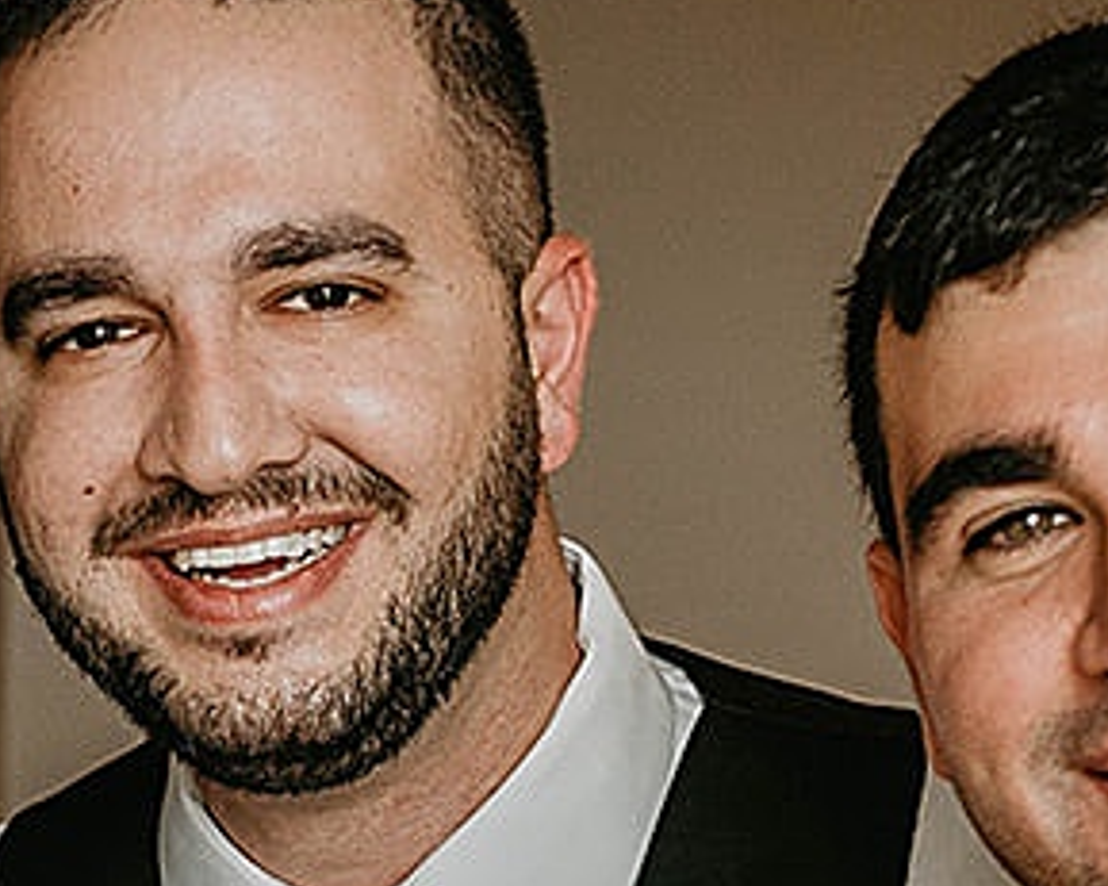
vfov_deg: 8.4
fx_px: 5966
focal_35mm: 182
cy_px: 1191
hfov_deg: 10.6
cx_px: 383
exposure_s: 1/200
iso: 400
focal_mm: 35
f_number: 2.5
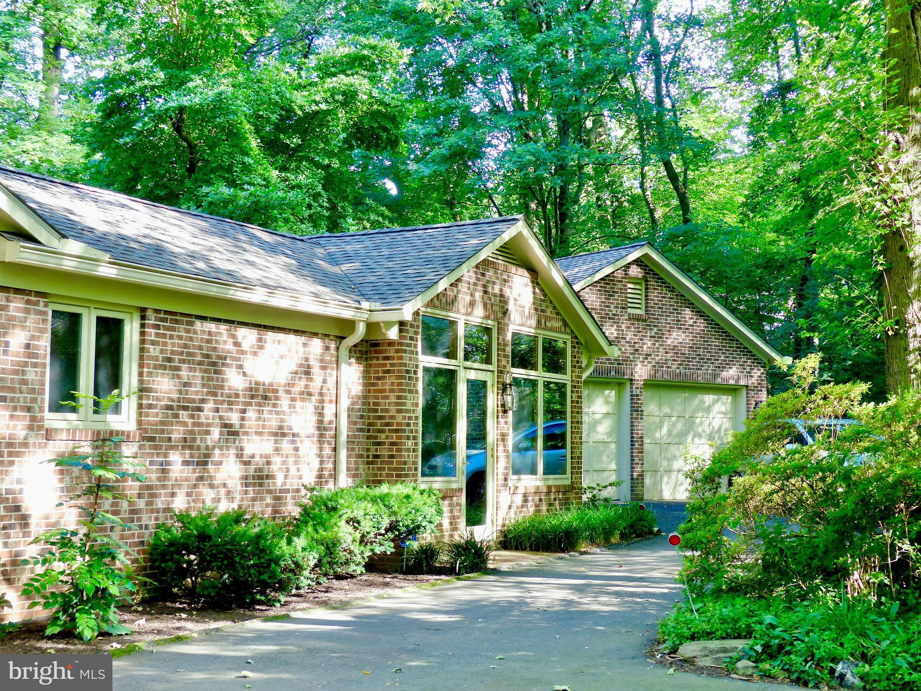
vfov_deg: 29.7
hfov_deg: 38.9
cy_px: 346
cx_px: 460
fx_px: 1304
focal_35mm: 49
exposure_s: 1/80
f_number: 2.8
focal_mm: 8.7
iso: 100
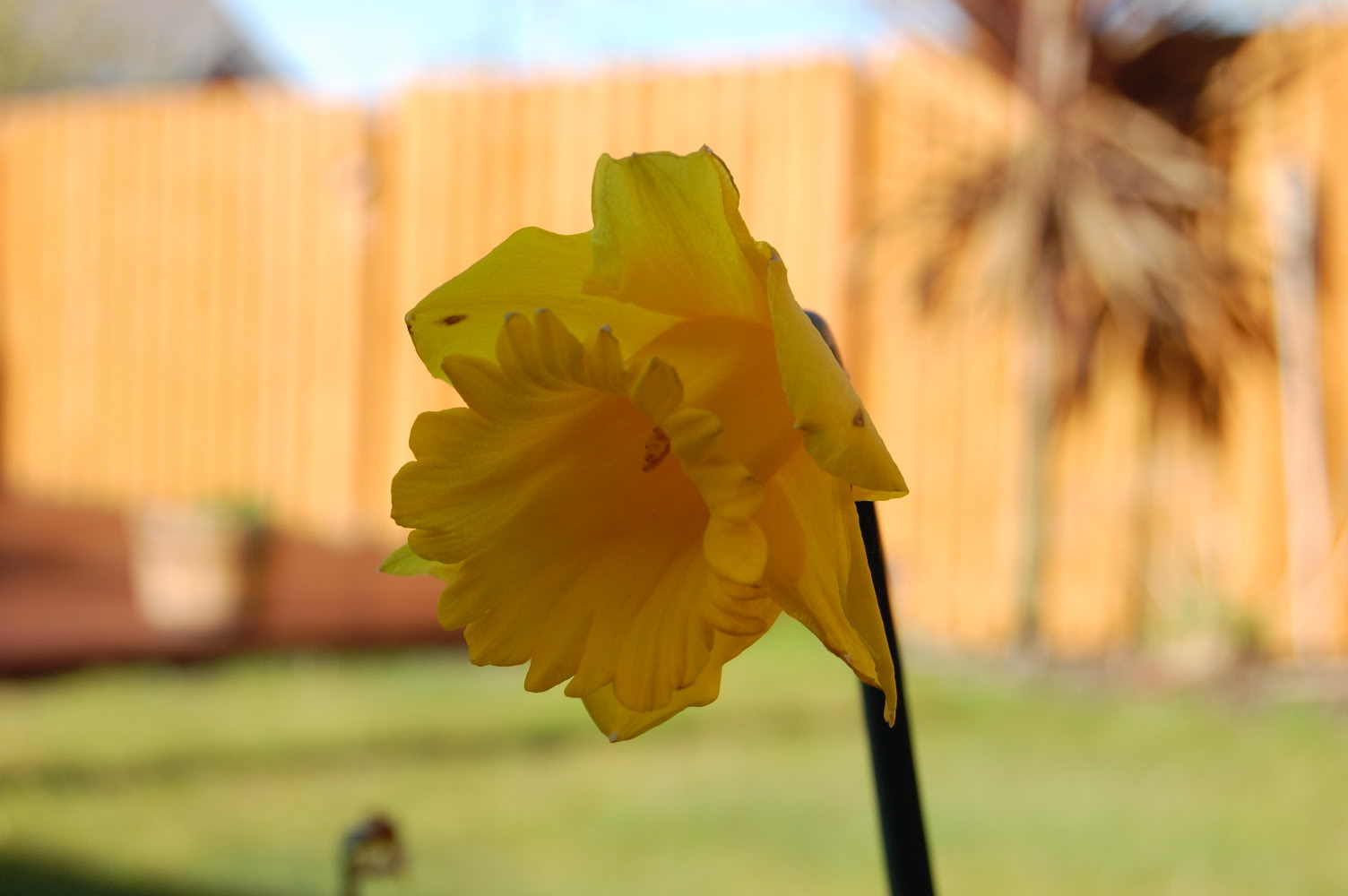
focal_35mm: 75
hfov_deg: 27.0
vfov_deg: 18.1
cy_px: 448
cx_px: 674
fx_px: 2806
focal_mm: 50
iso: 400
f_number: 9
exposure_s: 1/320
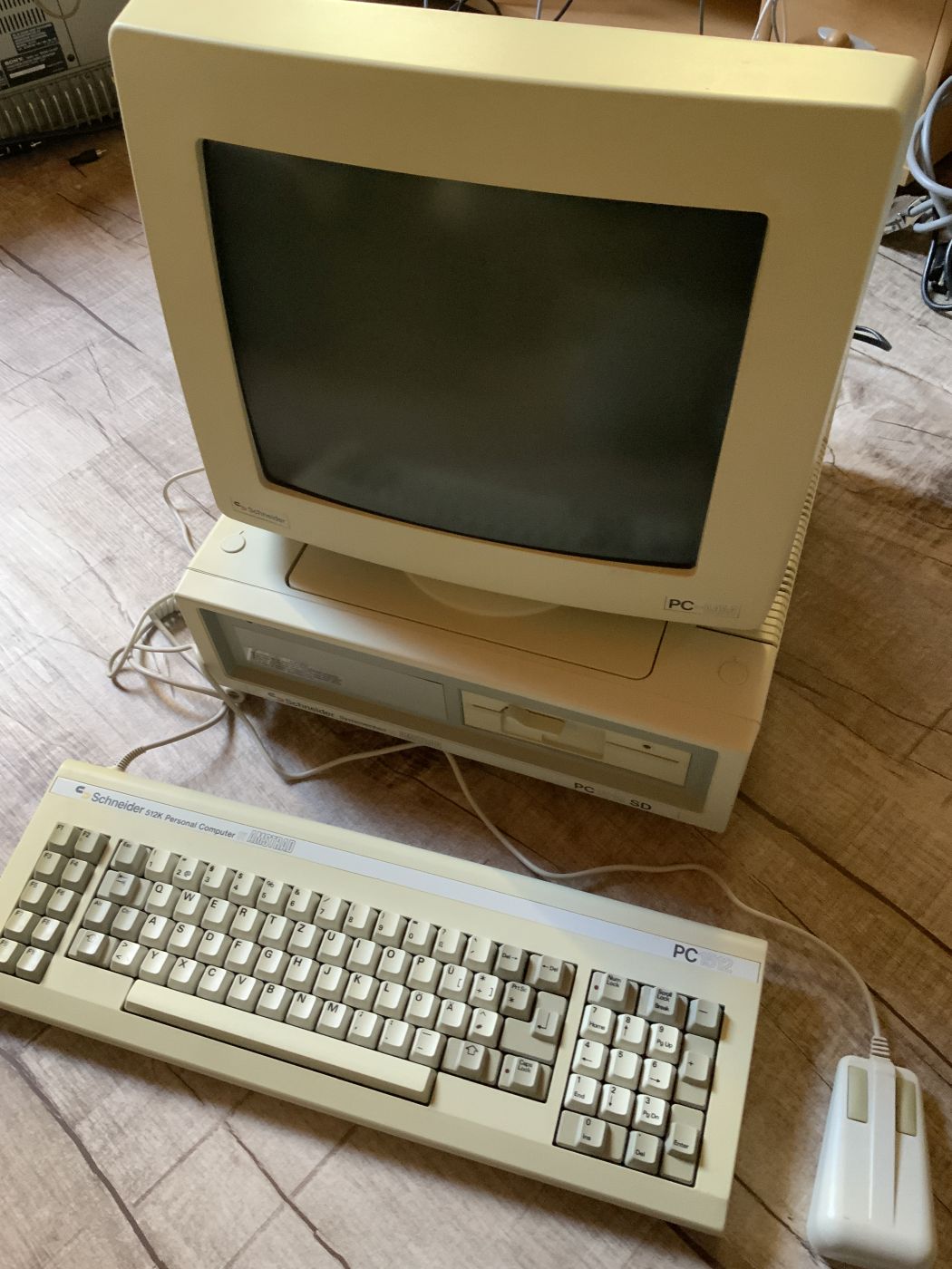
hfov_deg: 48.2
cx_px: 476
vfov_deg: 61.7
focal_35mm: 29
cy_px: 634
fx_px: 1063
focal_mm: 3
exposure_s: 1/57
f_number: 1.8
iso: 320
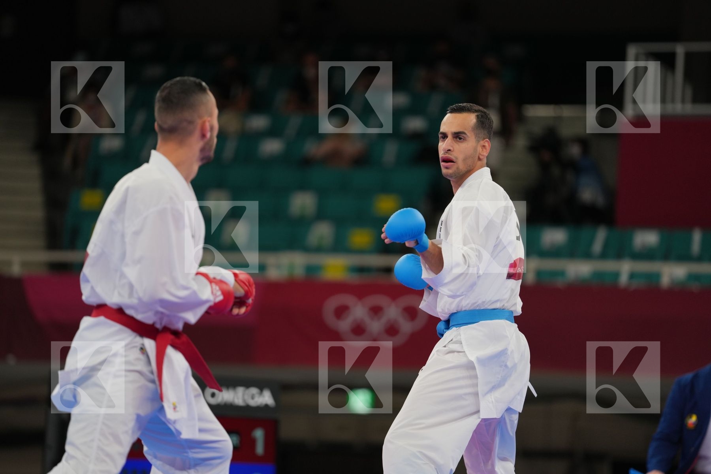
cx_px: 356
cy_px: 237
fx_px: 3950
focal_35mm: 200
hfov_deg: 10.3
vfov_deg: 6.9
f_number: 2.8
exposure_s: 1/1000
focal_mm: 200
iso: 640
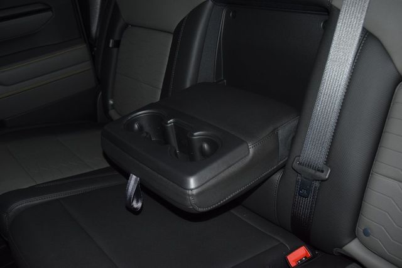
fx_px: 402
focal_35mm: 36
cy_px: 134
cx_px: 201
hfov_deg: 53.1
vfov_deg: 36.9
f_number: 3.8
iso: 1000
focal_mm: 24
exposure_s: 1/125
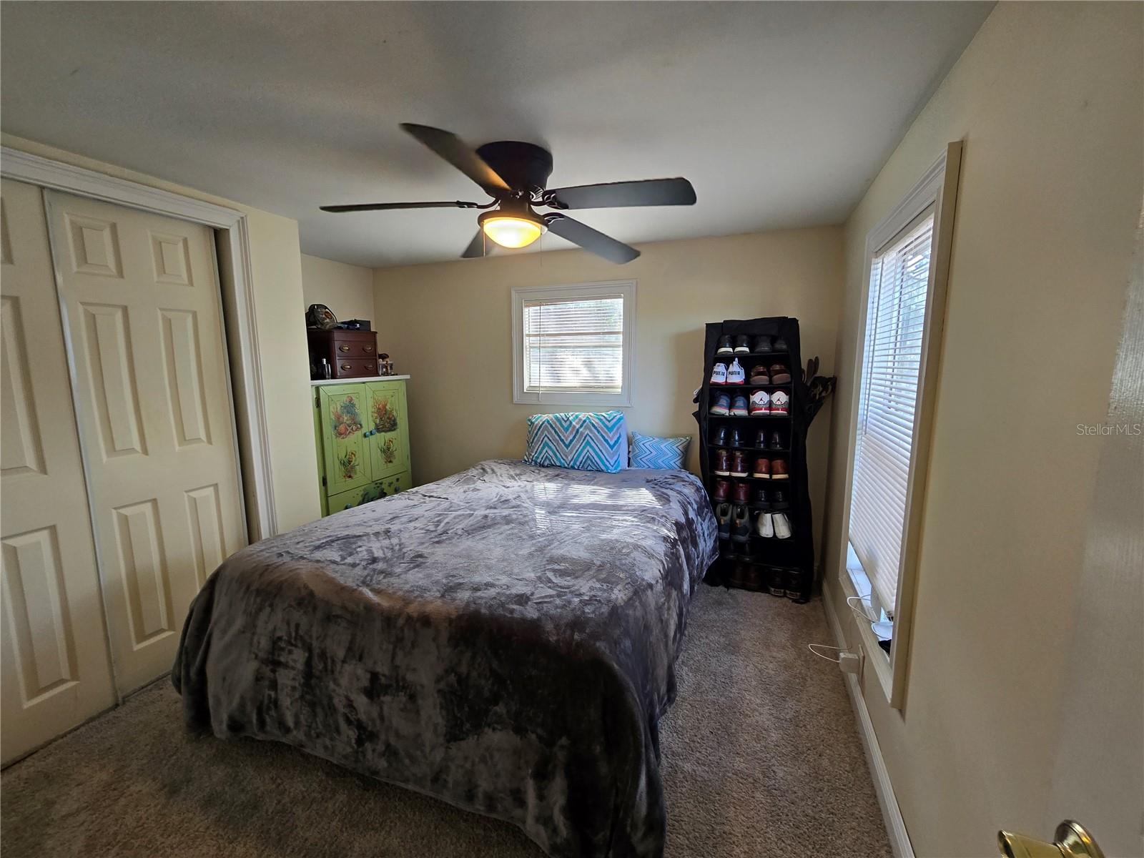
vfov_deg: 89.9
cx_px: 572
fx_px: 430
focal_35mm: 13
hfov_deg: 106.2
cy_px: 429
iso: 125
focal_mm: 2.2
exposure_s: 1/60
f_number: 2.2
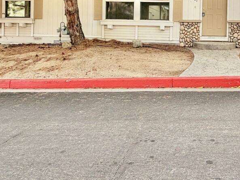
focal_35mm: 34
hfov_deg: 51.5
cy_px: 34
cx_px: 181
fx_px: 236
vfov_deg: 40.0
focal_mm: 2.22
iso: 40
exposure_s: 1/502
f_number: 2.2
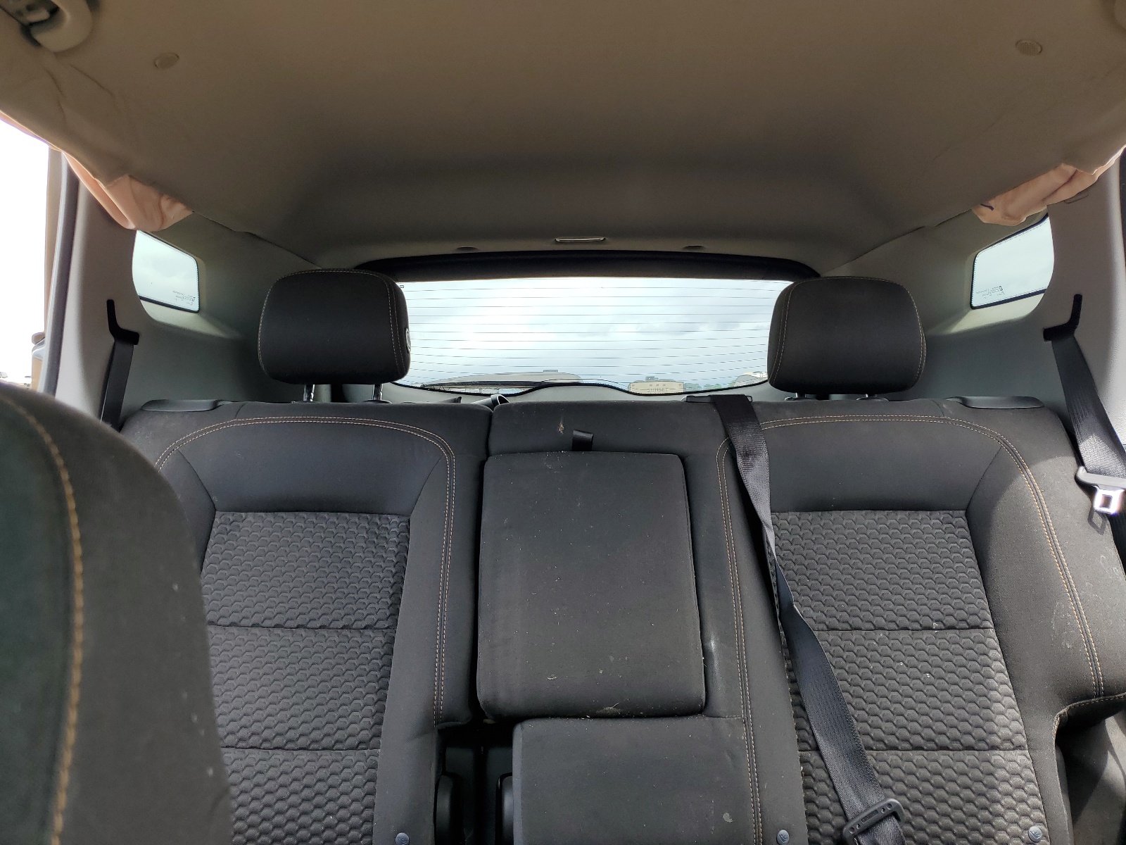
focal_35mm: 26
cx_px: 563
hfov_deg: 67.3
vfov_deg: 53.1
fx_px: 846
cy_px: 422
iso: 50
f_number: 1.5
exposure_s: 1/323
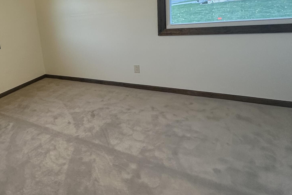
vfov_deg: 43.0
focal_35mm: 30
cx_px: 52
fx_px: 243
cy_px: 65
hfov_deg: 56.7
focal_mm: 2.22
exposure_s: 1/60
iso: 160
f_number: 2.2
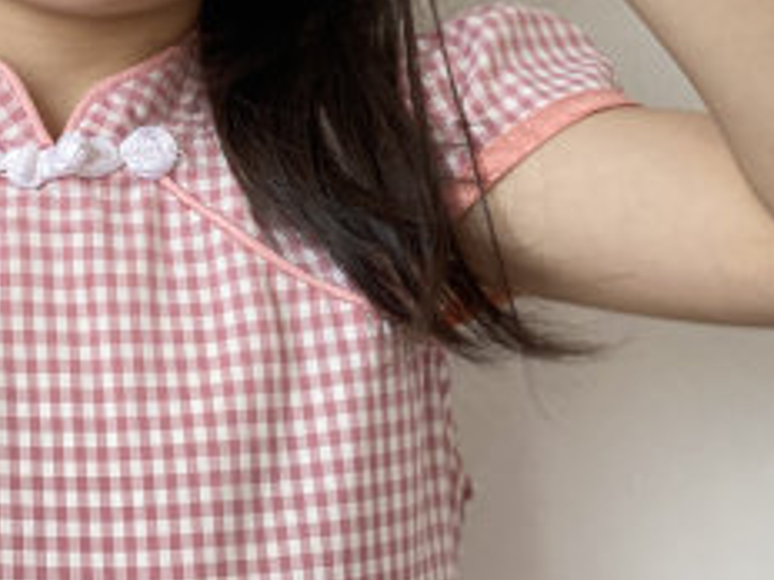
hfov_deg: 14.3
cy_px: -95
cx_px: 70
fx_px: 3063
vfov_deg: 10.7
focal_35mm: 137
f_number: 2
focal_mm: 6
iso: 100
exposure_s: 1/100
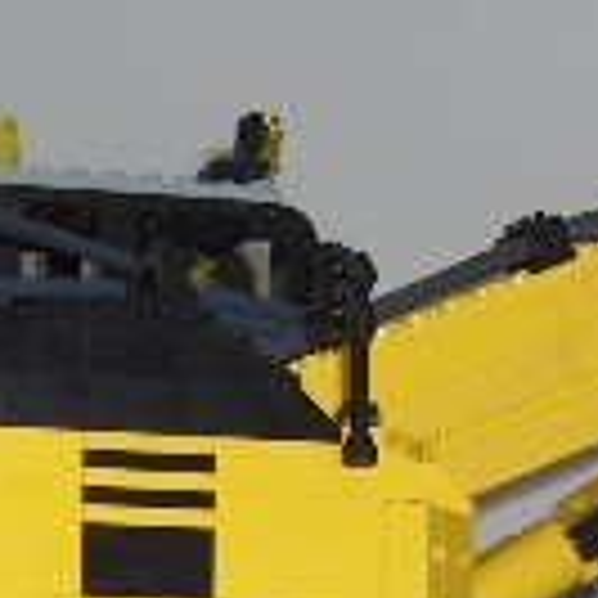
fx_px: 3244
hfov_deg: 10.4
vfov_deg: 10.3
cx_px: -90
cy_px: 751
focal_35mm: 166
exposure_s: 1/60
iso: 100
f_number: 2.8
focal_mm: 8
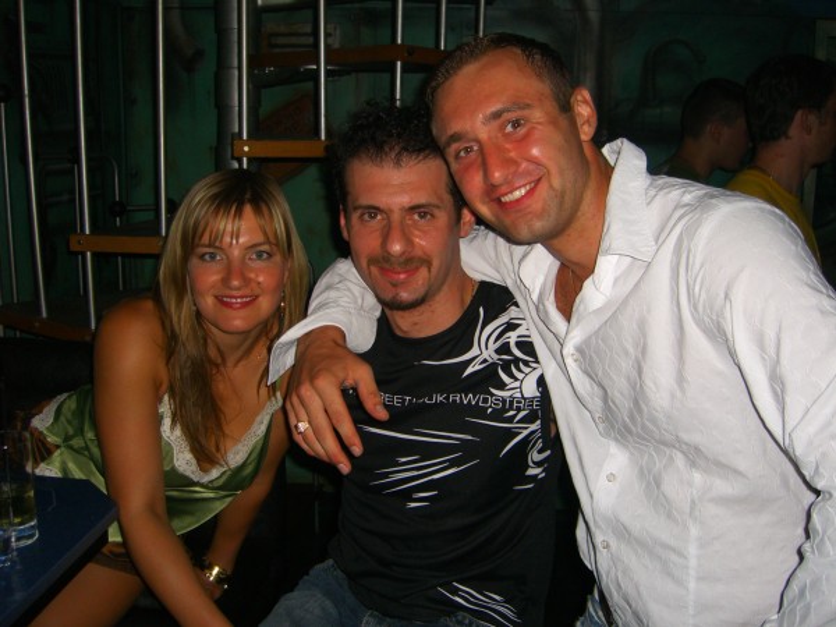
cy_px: 314
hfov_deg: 49.0
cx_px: 418
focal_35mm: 38
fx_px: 918
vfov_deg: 37.7
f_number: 2.8
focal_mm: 7.9
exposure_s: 1/60
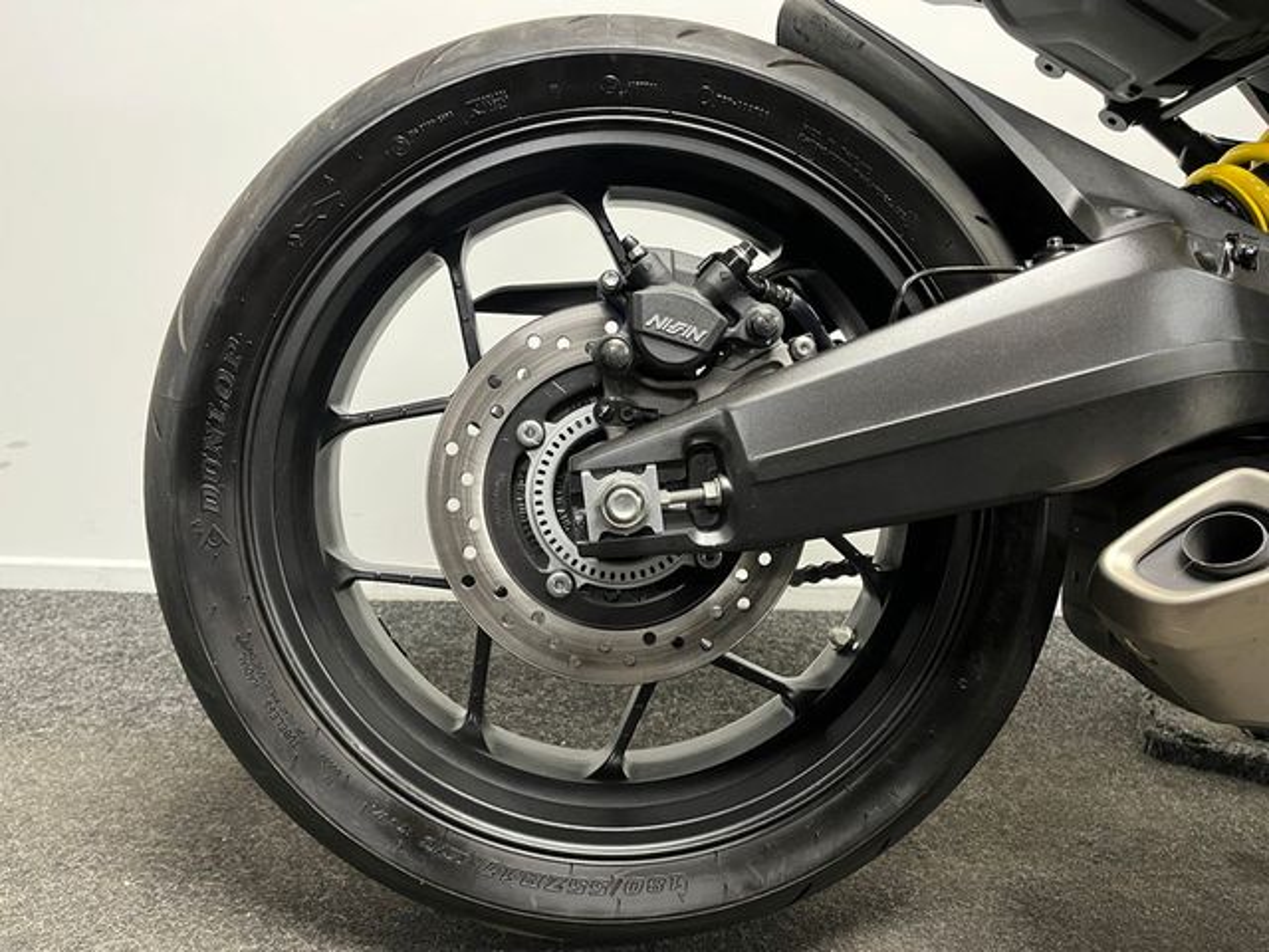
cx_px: 634
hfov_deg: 67.3
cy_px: 476
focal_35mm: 26
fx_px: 953
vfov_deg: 53.1
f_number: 1.6
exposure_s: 1/50
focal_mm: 5.1
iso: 500
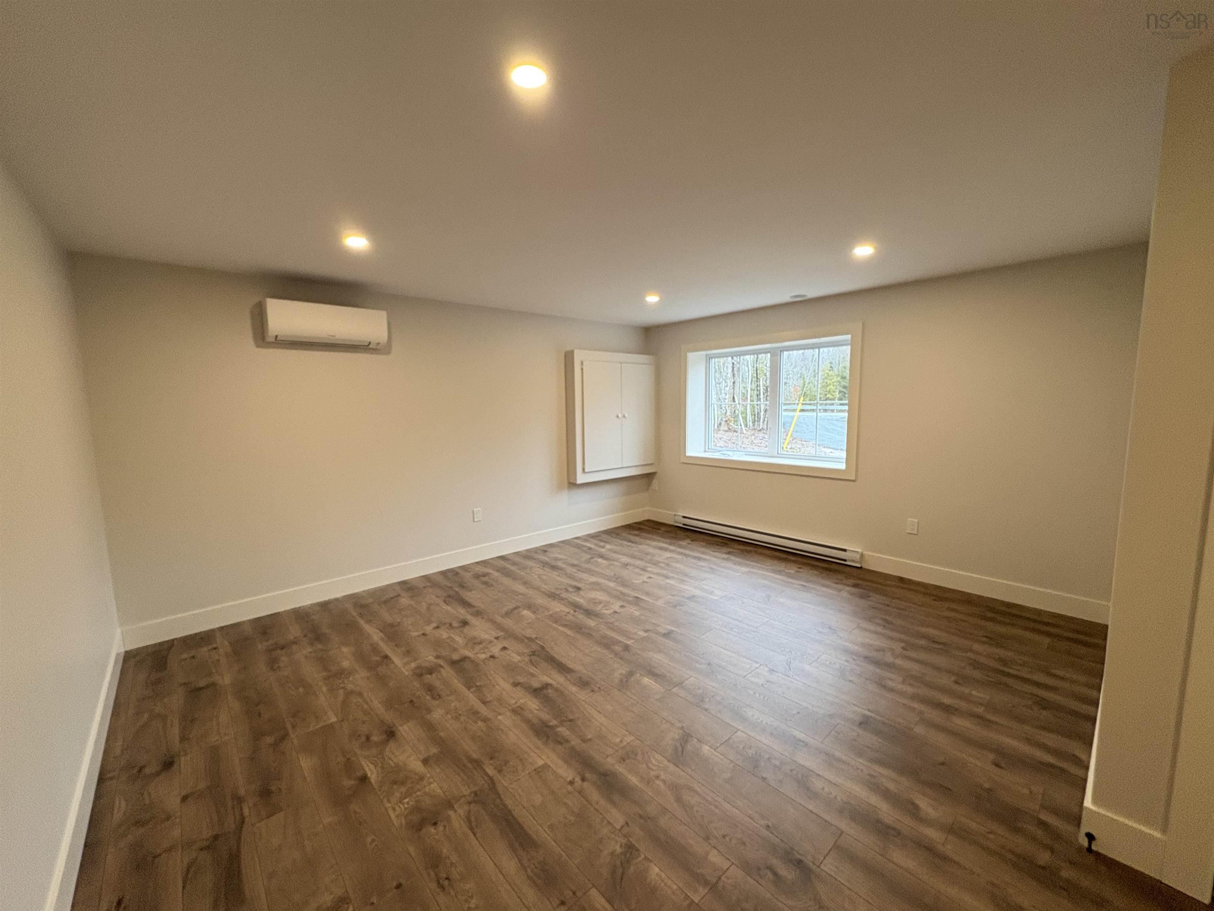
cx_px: 607
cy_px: 456
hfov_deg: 102.1
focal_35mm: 14
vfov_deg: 85.7
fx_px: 491
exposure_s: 1/120
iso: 160
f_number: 2.2
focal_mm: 2.22
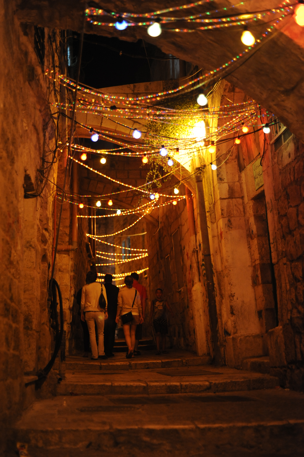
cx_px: 152
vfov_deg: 39.6
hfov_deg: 27.0
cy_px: 228
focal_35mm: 50
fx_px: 634
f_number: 1.8
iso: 2500
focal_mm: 50
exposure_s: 1/125
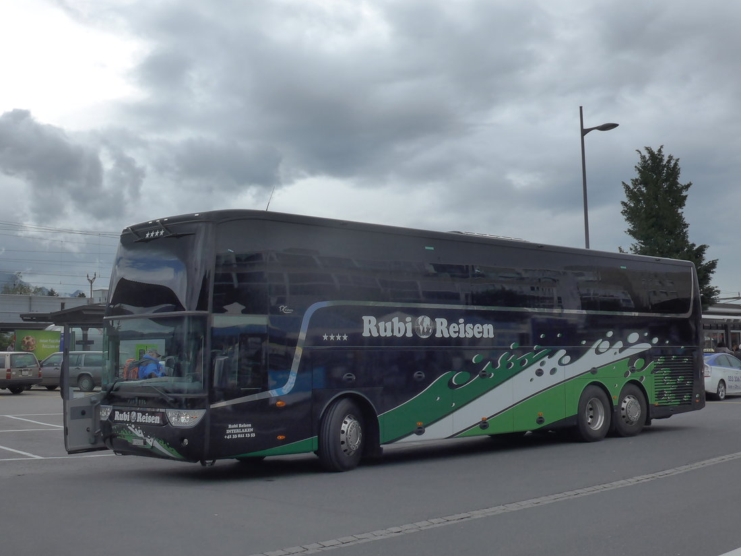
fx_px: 1028
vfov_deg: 30.3
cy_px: 255
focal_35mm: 48
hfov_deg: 39.6
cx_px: 399
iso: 160
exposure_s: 1/640
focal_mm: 9
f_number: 5
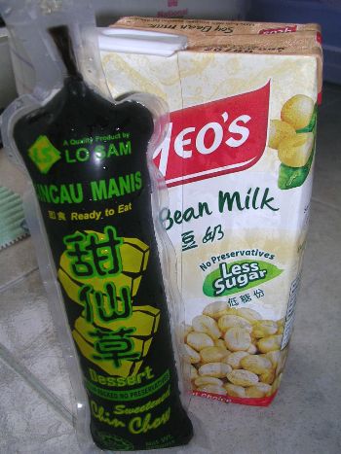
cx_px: 170
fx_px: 499
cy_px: 227
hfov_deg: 37.7
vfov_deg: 49.0
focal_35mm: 38
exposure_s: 1/60.1
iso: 50
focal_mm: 5.8
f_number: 2.8
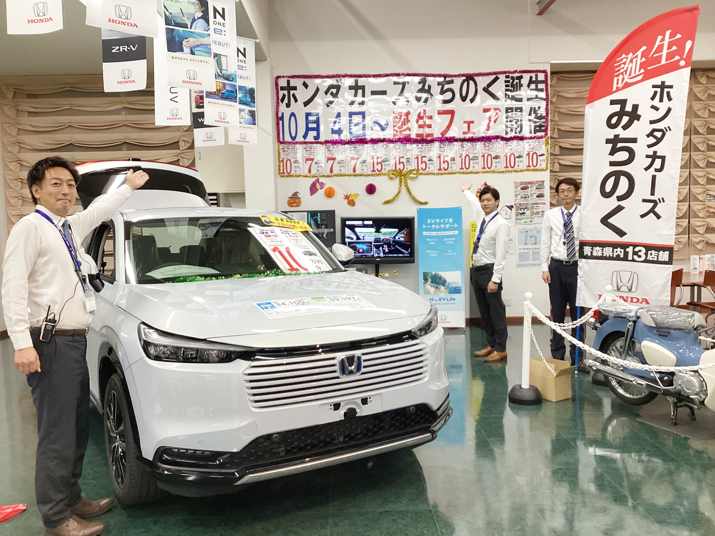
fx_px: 640
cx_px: 358
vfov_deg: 45.4
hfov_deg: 58.4
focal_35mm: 31
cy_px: 268
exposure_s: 1/60
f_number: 2.4
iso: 125
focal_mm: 3.3
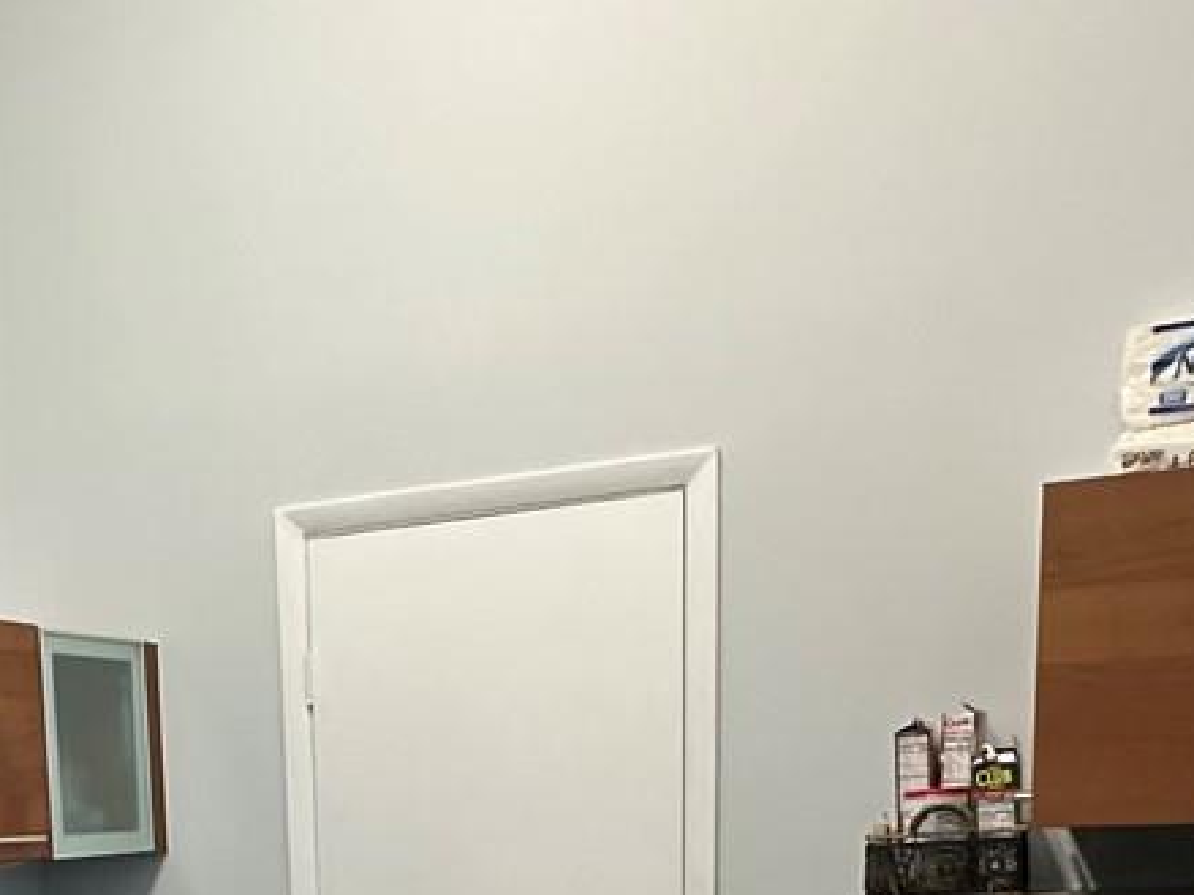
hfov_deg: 35.9
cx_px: 190
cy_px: 1104
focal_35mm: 51
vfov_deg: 25.3
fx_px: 1759
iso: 320
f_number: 2.2
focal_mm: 2.22
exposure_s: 1/60
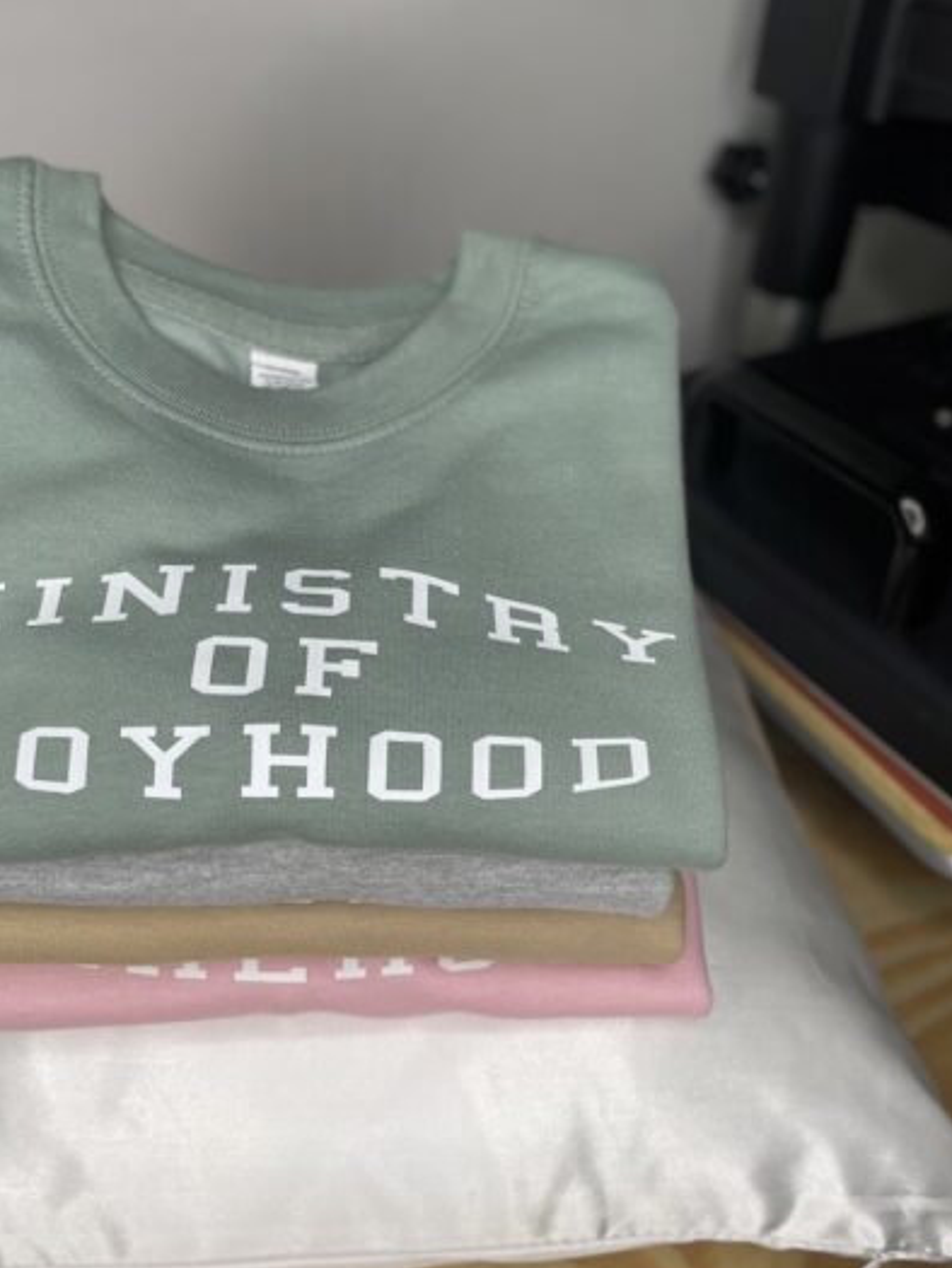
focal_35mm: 33
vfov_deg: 55.3
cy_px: 610
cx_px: 408
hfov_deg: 42.9
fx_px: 1210
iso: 32
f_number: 1.6
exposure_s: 1/159
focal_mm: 4.2
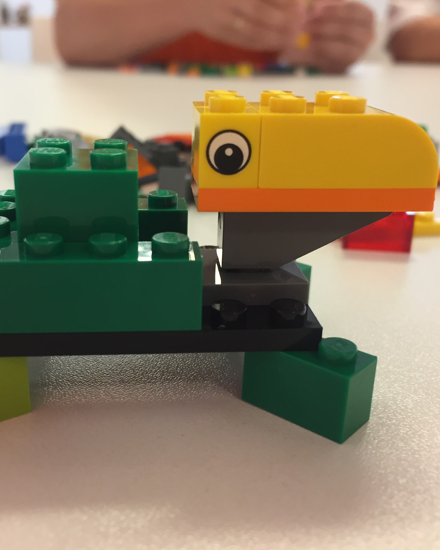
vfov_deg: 47.9
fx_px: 619
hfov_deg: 39.1
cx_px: 185
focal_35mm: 38
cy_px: 275
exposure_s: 1/33
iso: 125
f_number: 2.2
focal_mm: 4.15
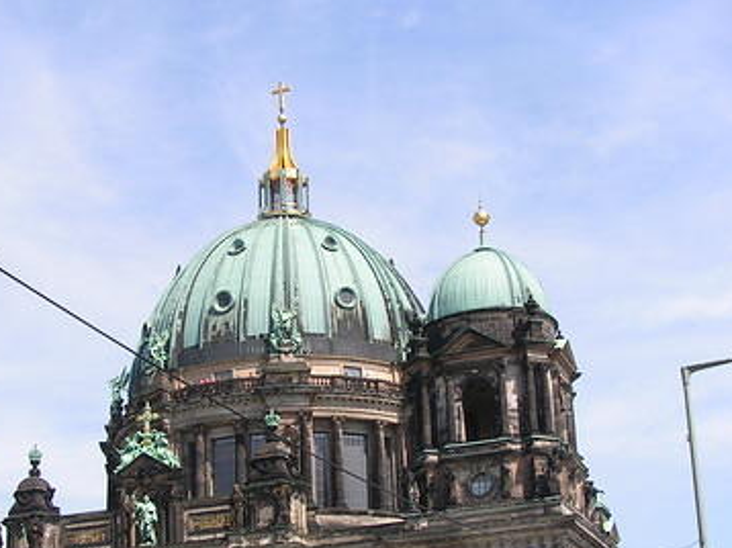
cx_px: 331
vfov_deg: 21.5
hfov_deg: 28.6
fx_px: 1437
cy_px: 344
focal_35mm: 68
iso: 50
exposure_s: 1/250
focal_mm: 6.3
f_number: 5.6
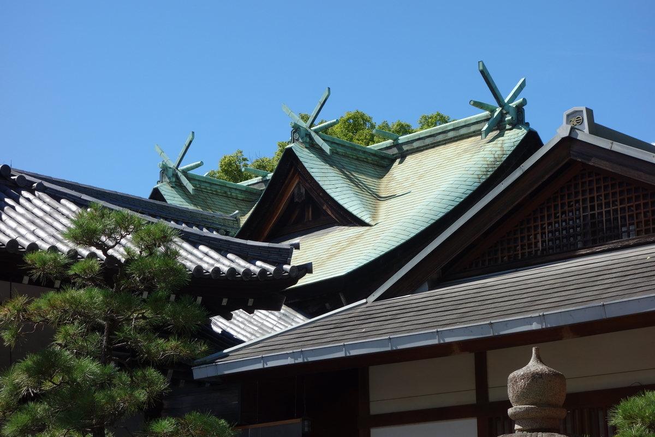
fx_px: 1437
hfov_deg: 25.7
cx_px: 328
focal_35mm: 79
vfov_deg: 17.3
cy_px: 218
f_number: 5.6
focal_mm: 29.49
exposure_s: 1/500
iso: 125
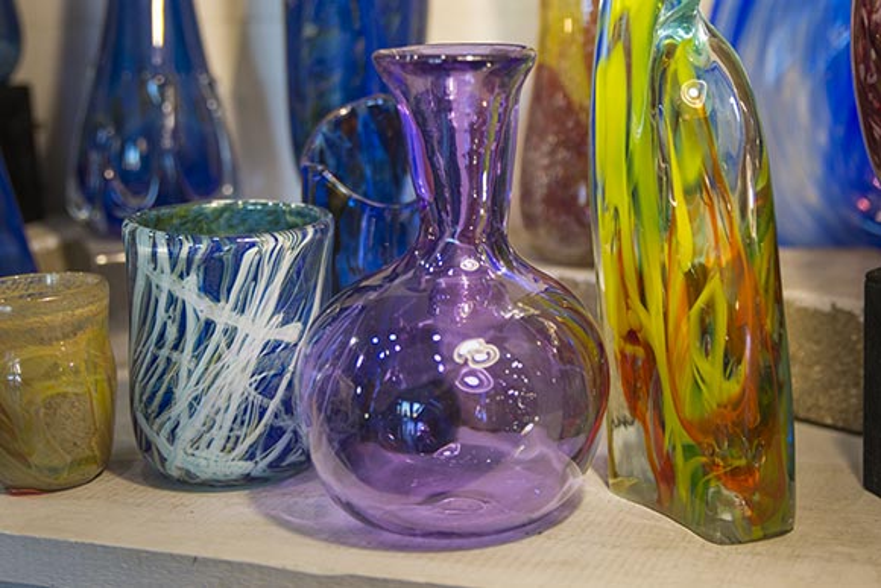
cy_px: 294
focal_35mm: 40
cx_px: 440
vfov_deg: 33.4
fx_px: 979
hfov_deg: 48.4
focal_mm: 40
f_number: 3.3
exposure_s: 1/180
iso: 1250
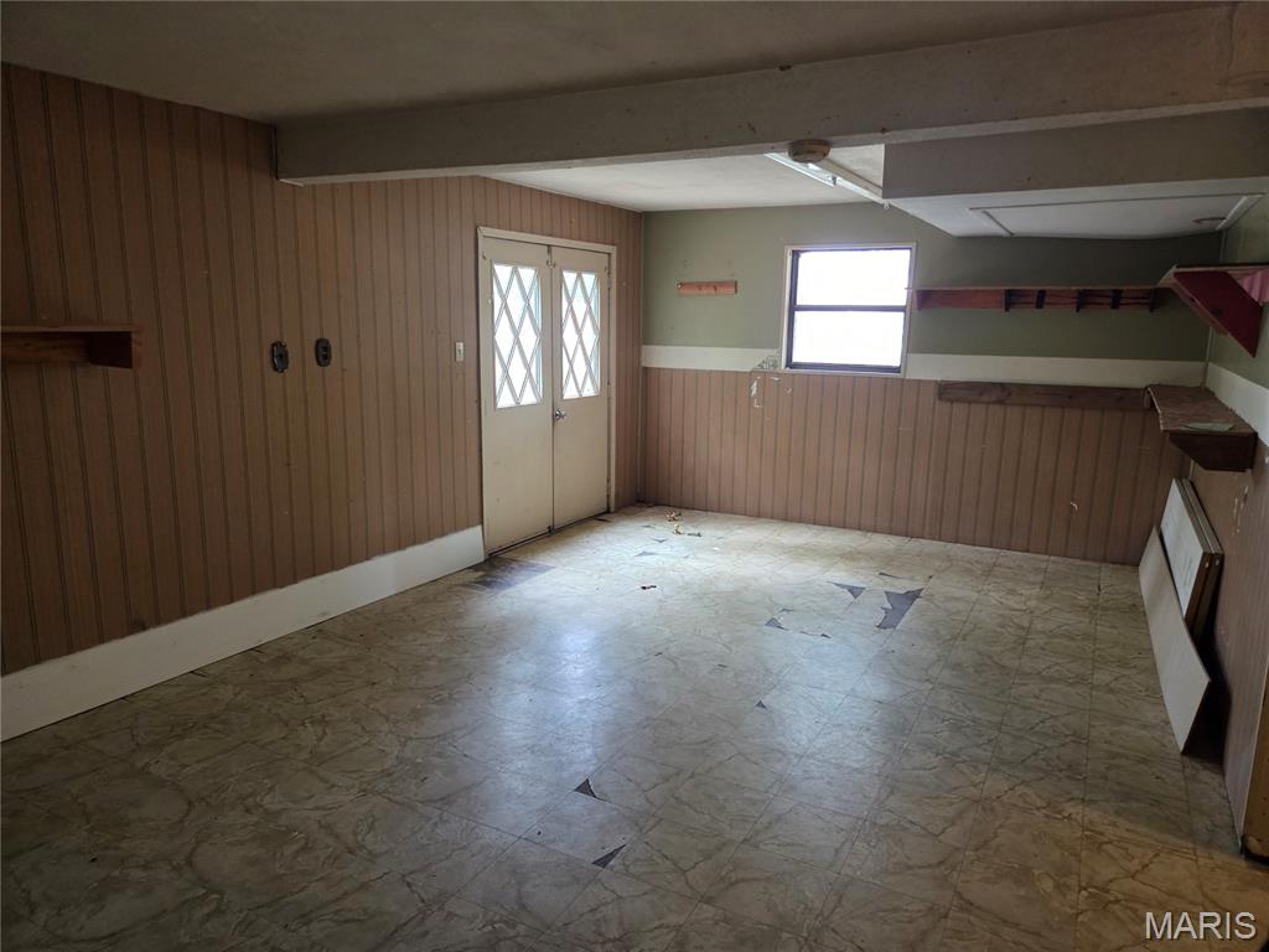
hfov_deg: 73.9
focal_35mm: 23
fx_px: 843
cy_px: 476
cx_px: 634
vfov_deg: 58.9
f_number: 1.8
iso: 500
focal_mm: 5.4
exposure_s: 1/60
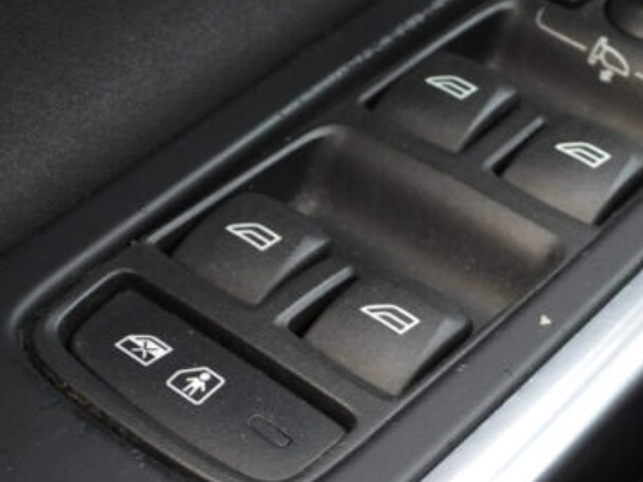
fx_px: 1727
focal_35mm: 93
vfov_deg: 15.9
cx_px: 457
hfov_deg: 21.0
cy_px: 209
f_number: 3.2
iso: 100
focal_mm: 8.5
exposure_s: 1/30
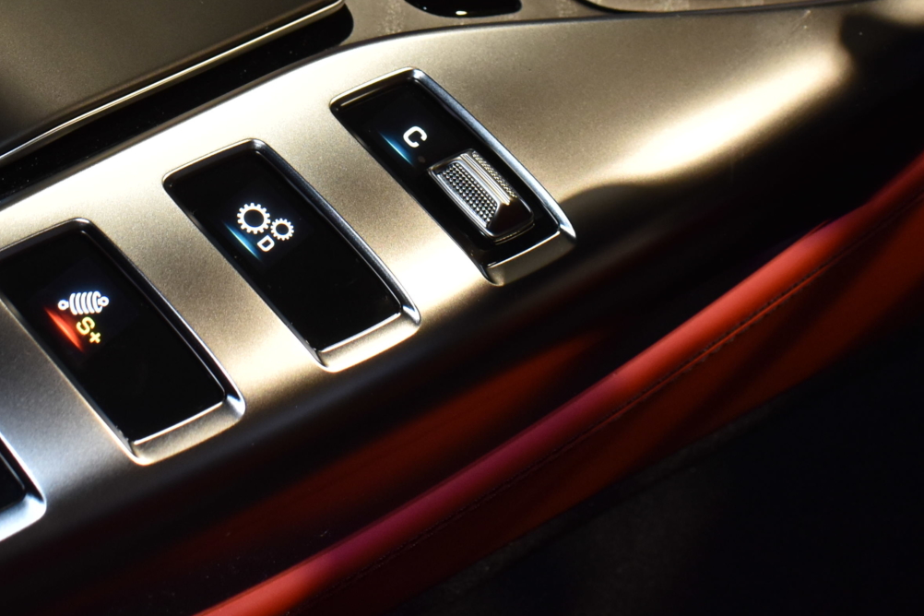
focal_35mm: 69
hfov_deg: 28.8
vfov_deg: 18.9
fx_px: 1771
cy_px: -83
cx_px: 242
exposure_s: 1/60
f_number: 5
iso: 640
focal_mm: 18
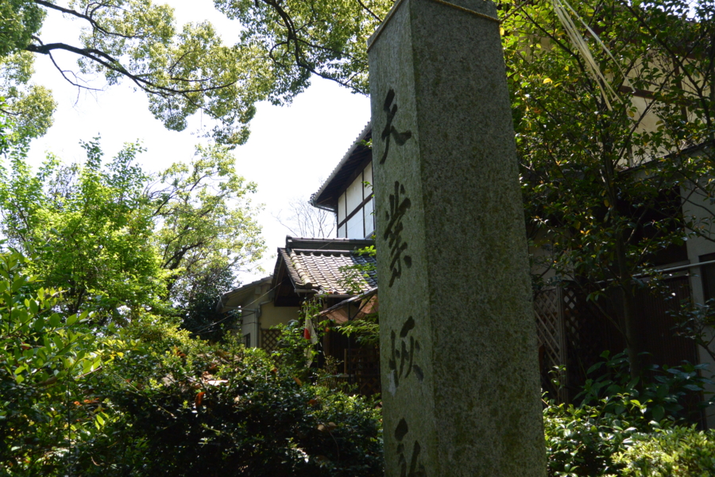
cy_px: 238
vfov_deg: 47.9
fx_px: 536
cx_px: 358
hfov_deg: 67.4
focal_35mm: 27
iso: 160
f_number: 4.5
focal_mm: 10
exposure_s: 1/400
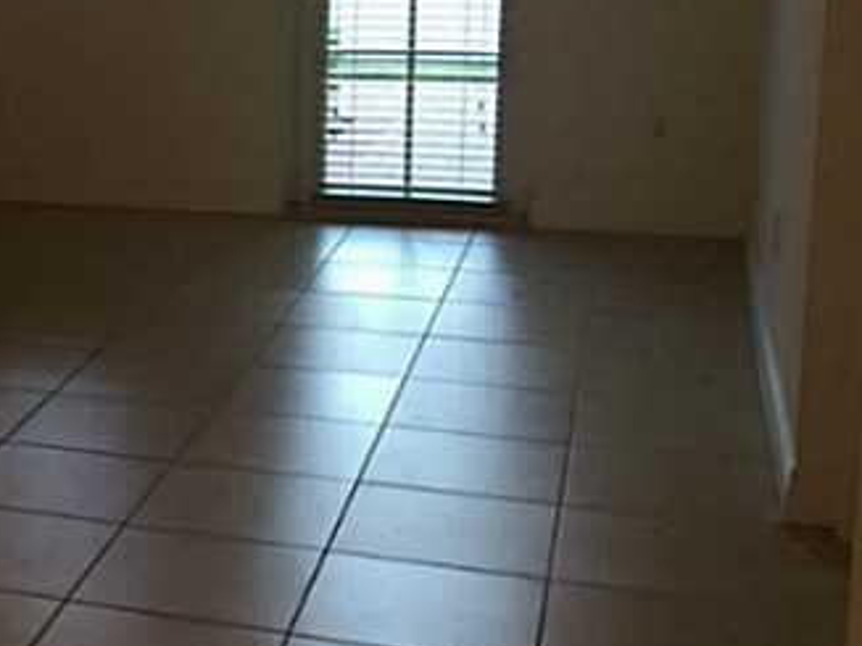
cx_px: -148
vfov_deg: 20.6
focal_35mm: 71
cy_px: 211
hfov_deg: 25.0
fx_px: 1767
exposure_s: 1/30
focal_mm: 4.15
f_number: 2.2
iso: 32
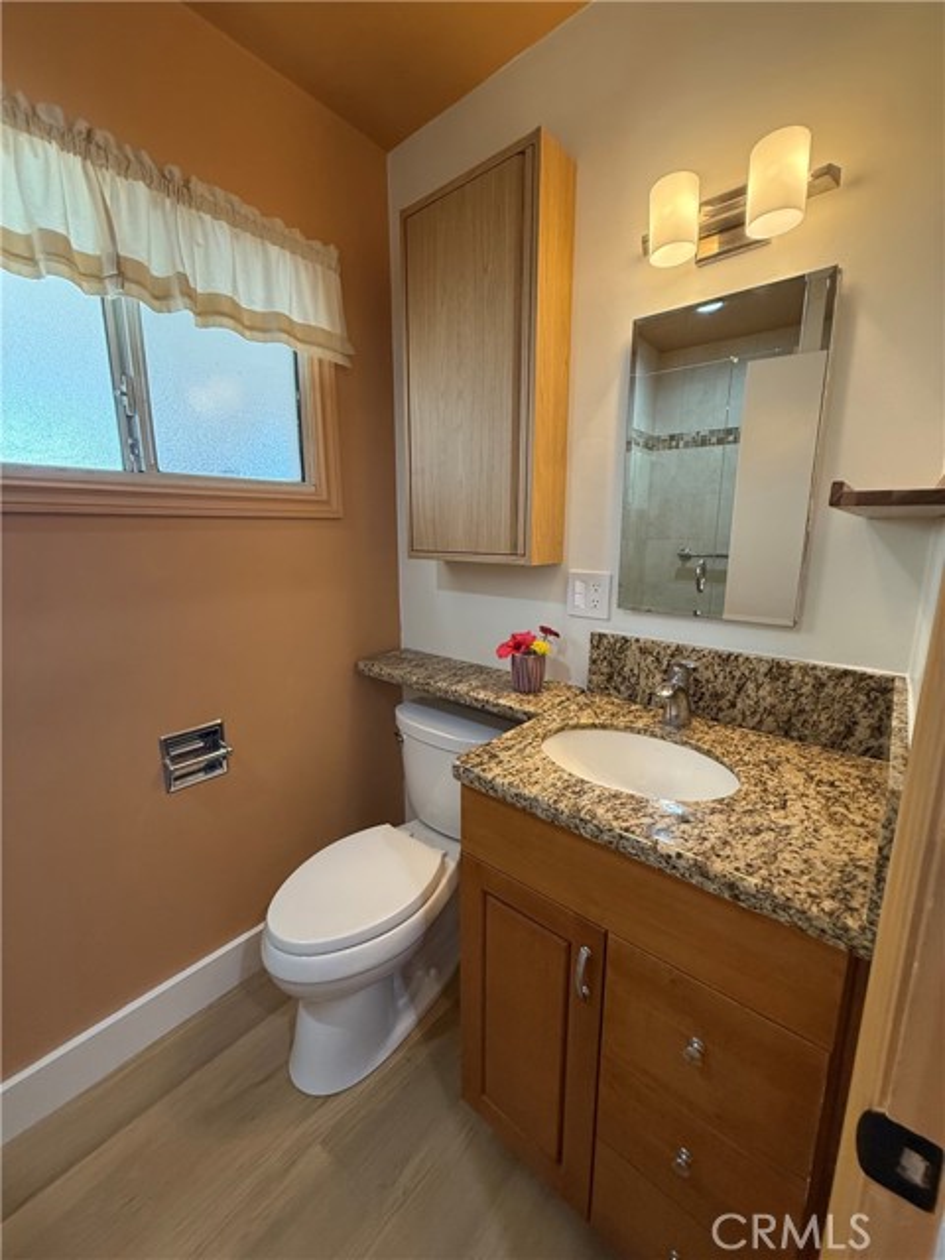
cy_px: 630
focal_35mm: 14
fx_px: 510
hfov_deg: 85.7
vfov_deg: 102.1
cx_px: 472
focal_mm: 2.22
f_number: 2.2
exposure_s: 1/120
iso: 320
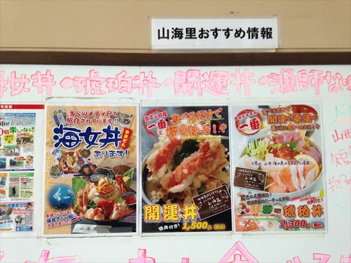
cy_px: 132
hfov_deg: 55.4
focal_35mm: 33
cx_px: 176
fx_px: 335
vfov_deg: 42.9
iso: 125
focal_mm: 4.12
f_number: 2.4
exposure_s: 1/20
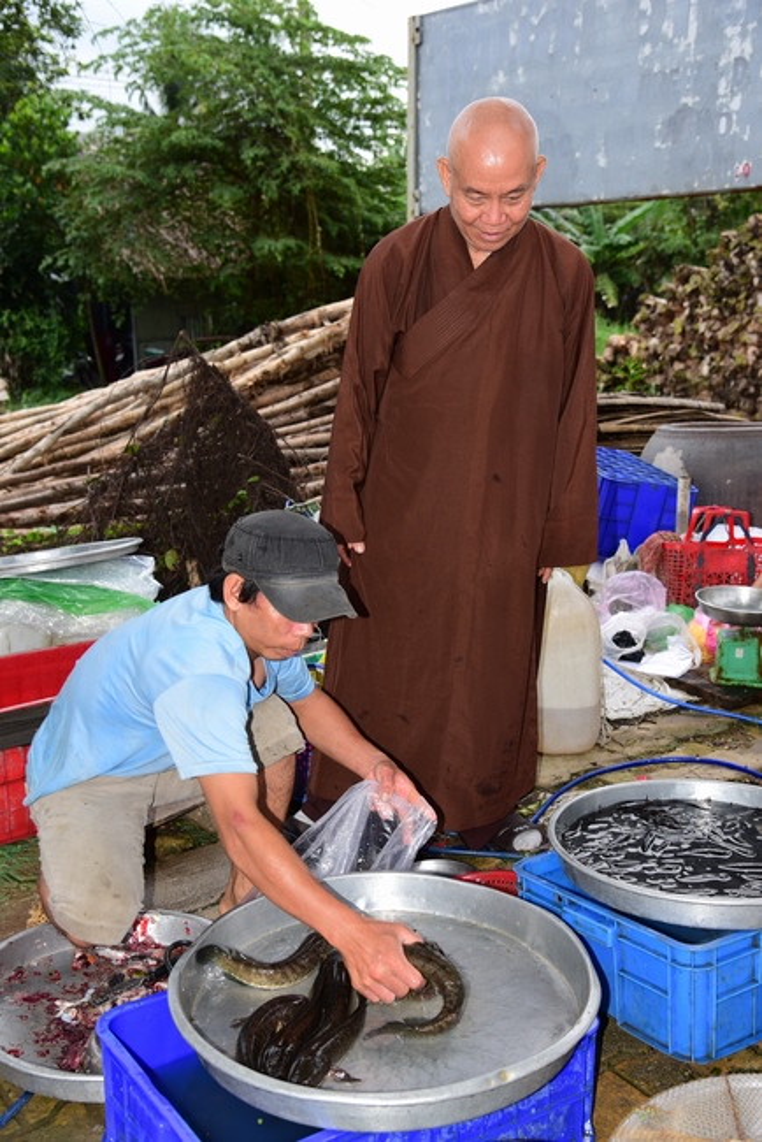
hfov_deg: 35.1
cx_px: 381
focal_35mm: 38
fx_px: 1205
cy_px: 571
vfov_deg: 50.7
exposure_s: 1/60
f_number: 5
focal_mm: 38
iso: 250
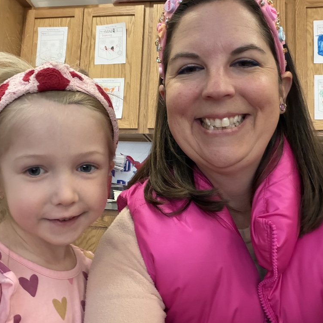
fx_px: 380
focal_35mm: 36
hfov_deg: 46.0
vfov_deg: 46.0
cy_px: 161
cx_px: 162
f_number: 1.9
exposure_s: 1/60
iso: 320
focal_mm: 2.71
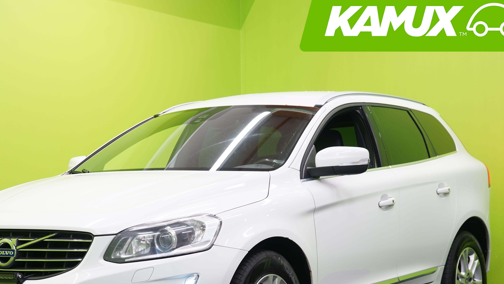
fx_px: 1056
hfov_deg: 26.8
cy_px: 203
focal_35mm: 79
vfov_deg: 15.2
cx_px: 211
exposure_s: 1/30
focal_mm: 54
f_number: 5
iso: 400
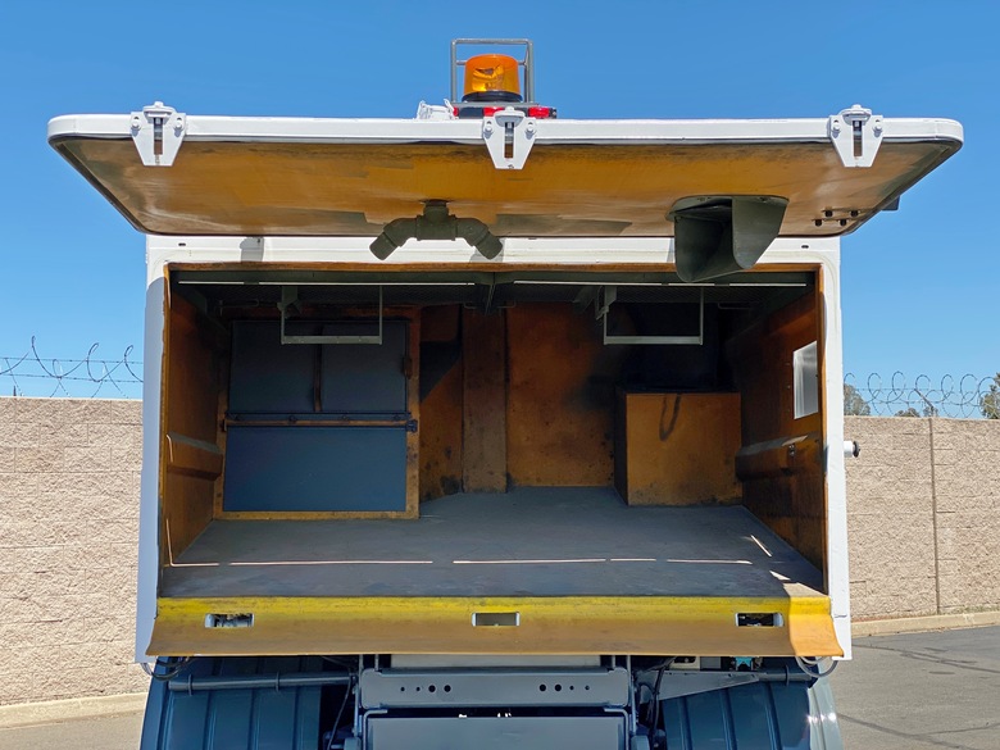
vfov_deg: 28.0
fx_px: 1502
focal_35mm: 52
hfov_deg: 36.8
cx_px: 500
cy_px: 375
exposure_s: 1/1776
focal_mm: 6
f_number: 2
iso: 20
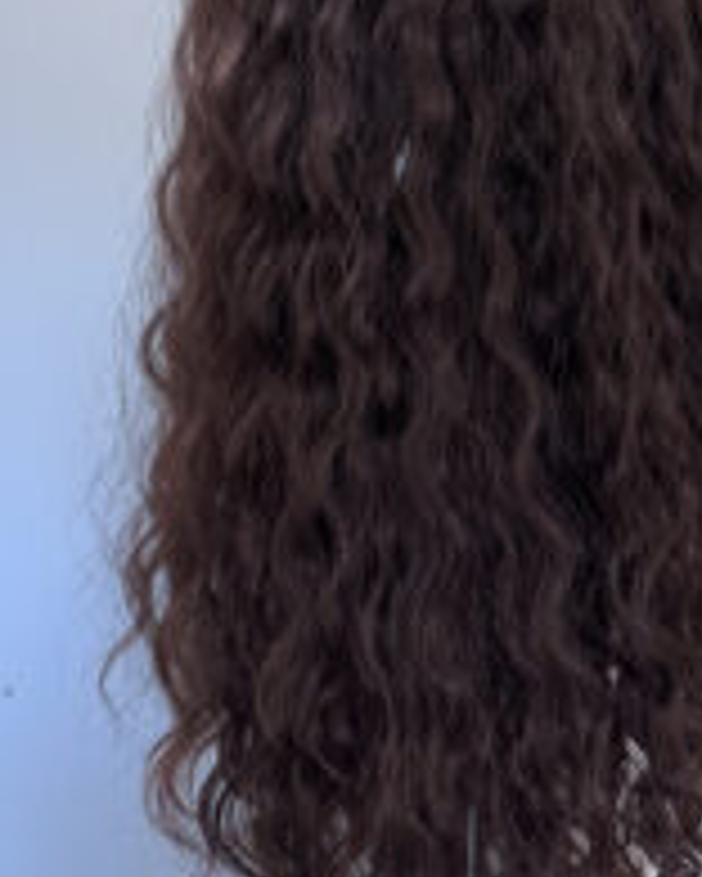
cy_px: 157
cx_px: 495
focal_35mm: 48
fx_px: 1247
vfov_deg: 37.2
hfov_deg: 31.1
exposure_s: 1/60
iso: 320
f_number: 1.78
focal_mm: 6.76
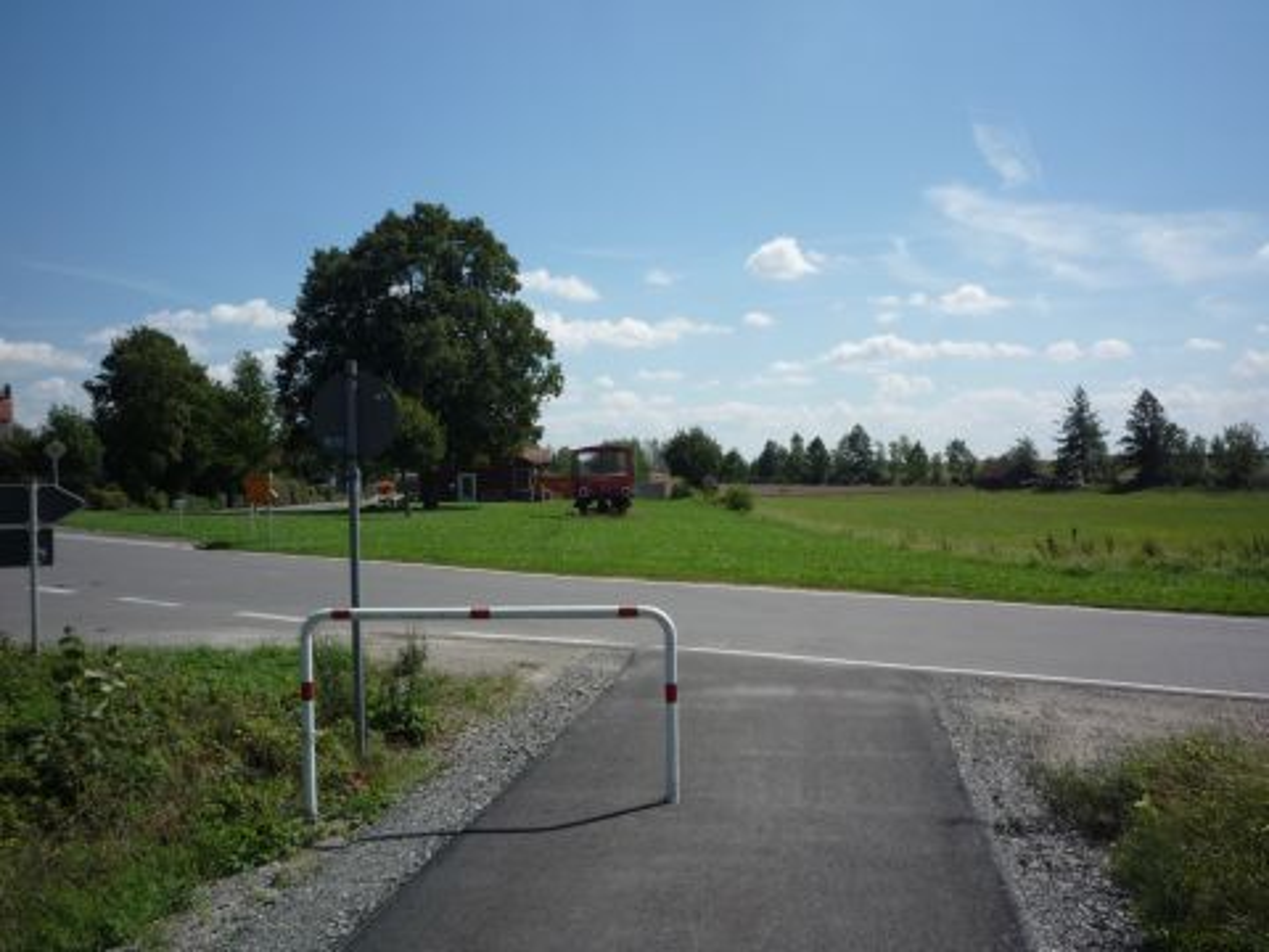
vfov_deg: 44.2
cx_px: 634
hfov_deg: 56.8
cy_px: 476
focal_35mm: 32
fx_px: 1173
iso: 100
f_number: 5.6
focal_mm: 5.2
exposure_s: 1/640
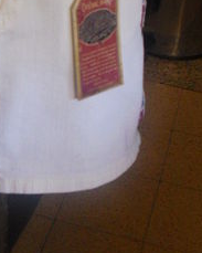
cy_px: 70
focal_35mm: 92
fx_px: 688
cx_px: 29
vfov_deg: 20.7
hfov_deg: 16.5
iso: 400
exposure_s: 1/60
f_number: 3.1
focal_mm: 6.3
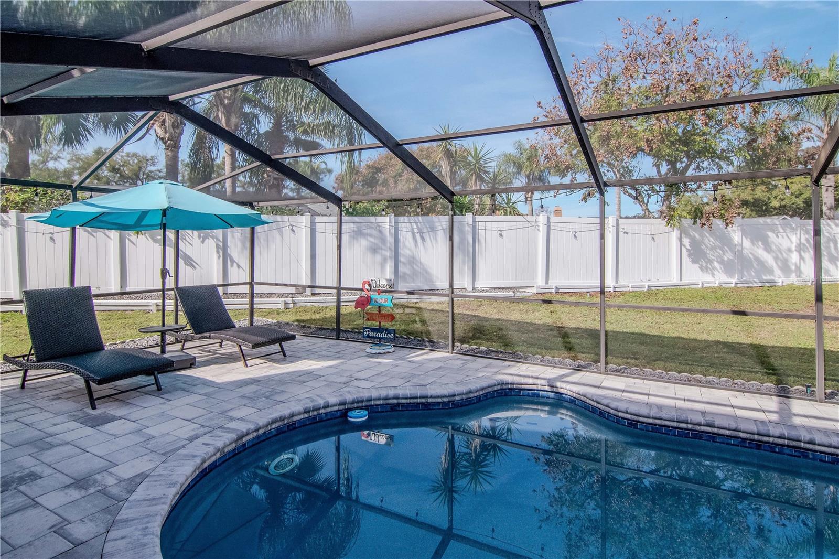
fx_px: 384
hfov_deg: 95.0
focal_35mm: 16
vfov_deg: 72.0
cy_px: 280
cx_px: 420
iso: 800
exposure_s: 1/400
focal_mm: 11
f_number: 11
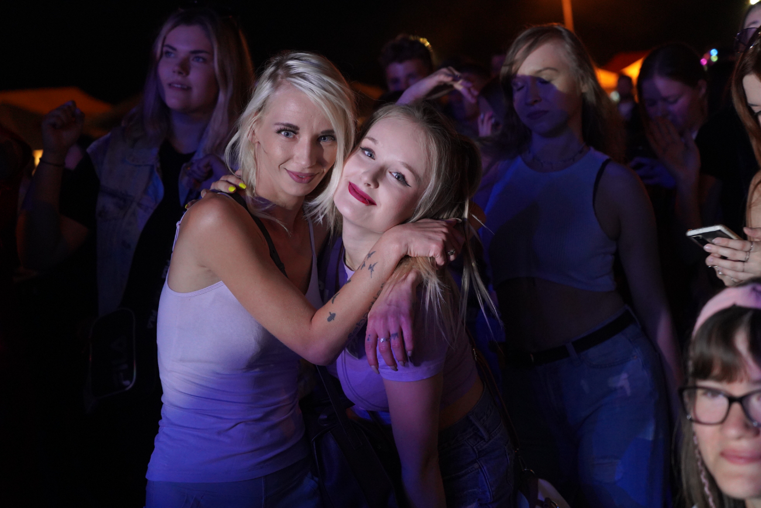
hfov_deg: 32.9
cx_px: 380
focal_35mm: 61
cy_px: 254
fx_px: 1290
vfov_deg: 22.3
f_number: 4
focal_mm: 61
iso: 5000
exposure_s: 1/160
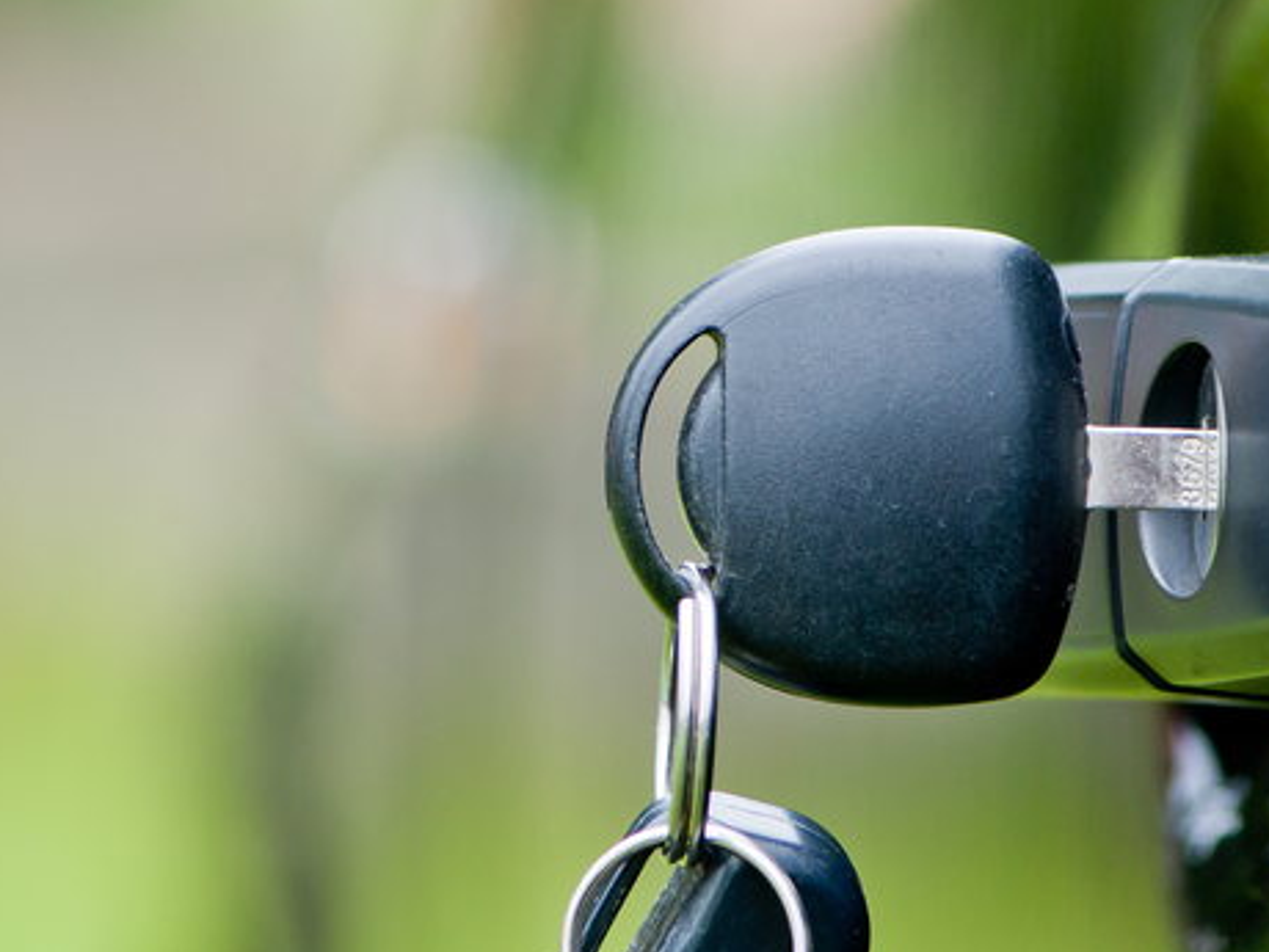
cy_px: 498
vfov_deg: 3.4
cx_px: 564
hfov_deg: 4.6
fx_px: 15873
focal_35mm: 433
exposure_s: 1/90
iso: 140
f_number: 4.5
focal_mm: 138
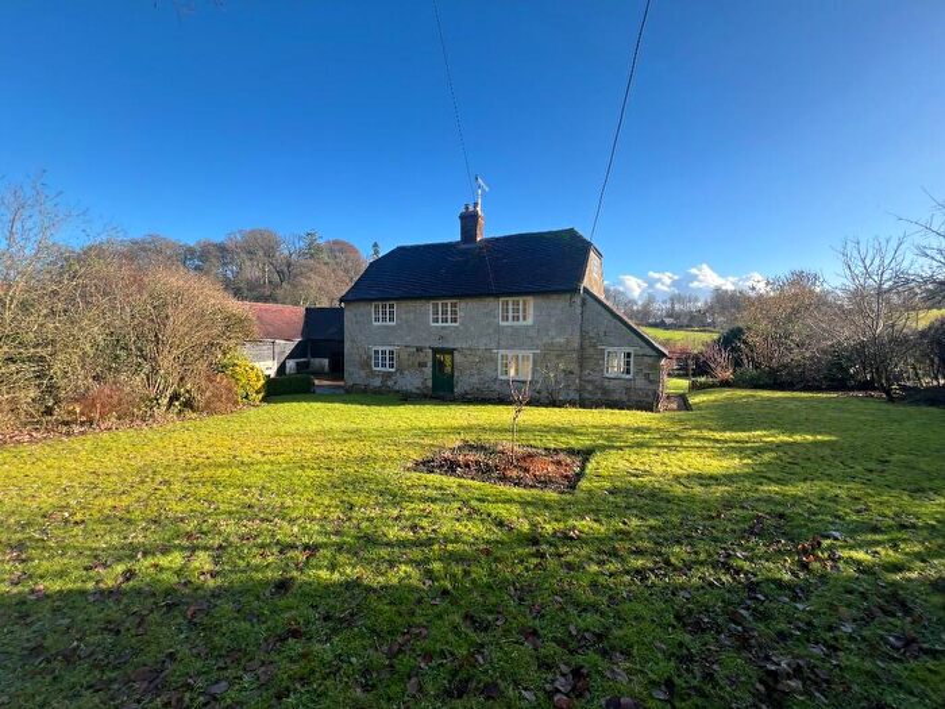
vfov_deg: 89.9
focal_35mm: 13
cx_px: 472
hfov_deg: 106.2
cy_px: 354
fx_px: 355
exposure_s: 1/415
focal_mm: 1.57
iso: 32
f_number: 1.8
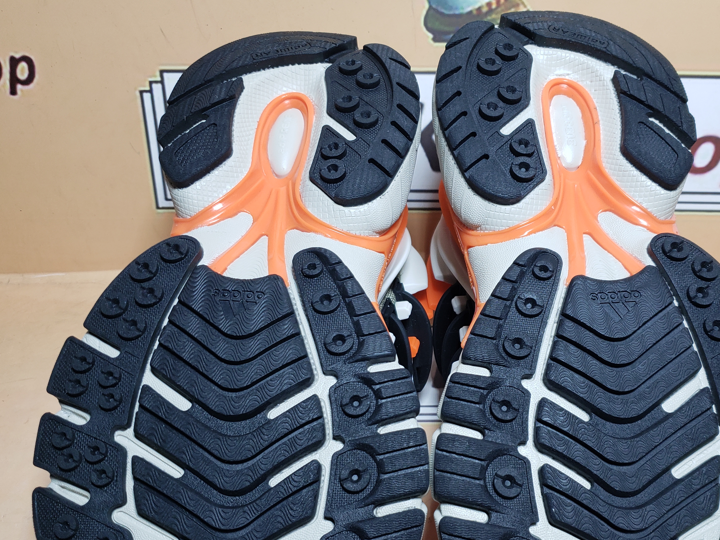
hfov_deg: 51.1
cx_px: 422
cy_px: 345
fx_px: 749
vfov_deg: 39.3
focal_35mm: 36
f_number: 1.5
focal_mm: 4.3
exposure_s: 1/391
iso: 50
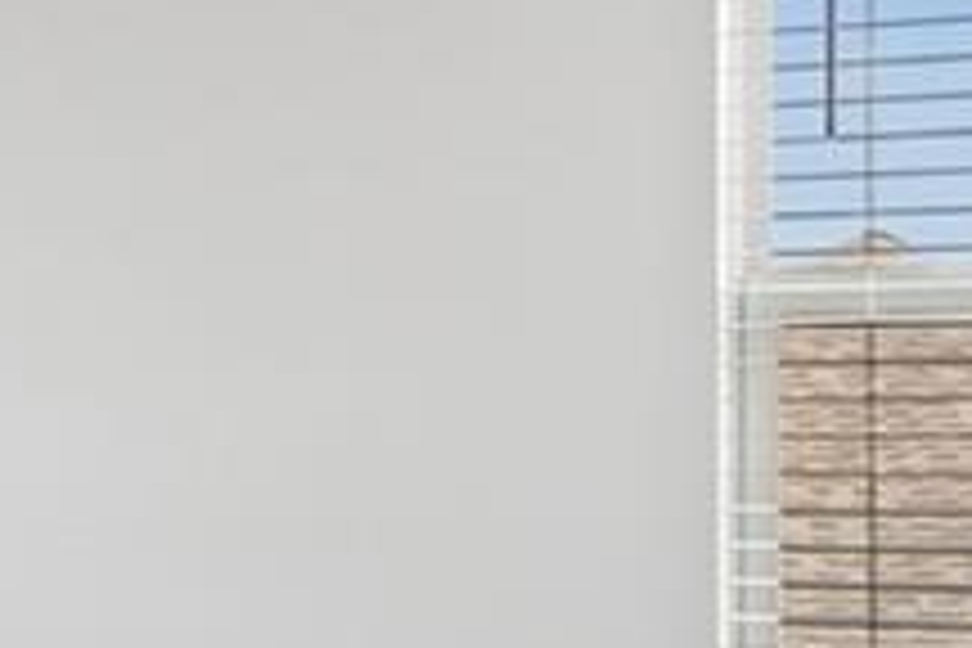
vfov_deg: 12.3
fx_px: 2997
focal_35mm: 111
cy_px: 504
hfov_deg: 13.5
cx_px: -1346
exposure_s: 1/5
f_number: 7.1
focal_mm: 10
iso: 100
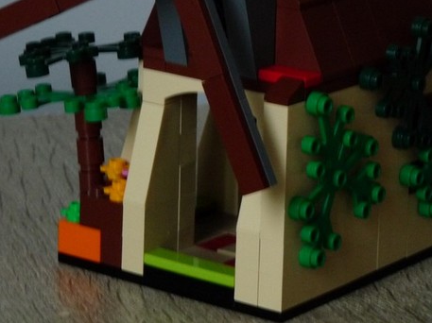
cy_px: 41
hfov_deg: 10.8
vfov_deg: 8.0
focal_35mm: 184
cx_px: 241
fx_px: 2294
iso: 400
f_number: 3.6
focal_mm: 18.7
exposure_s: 1/8
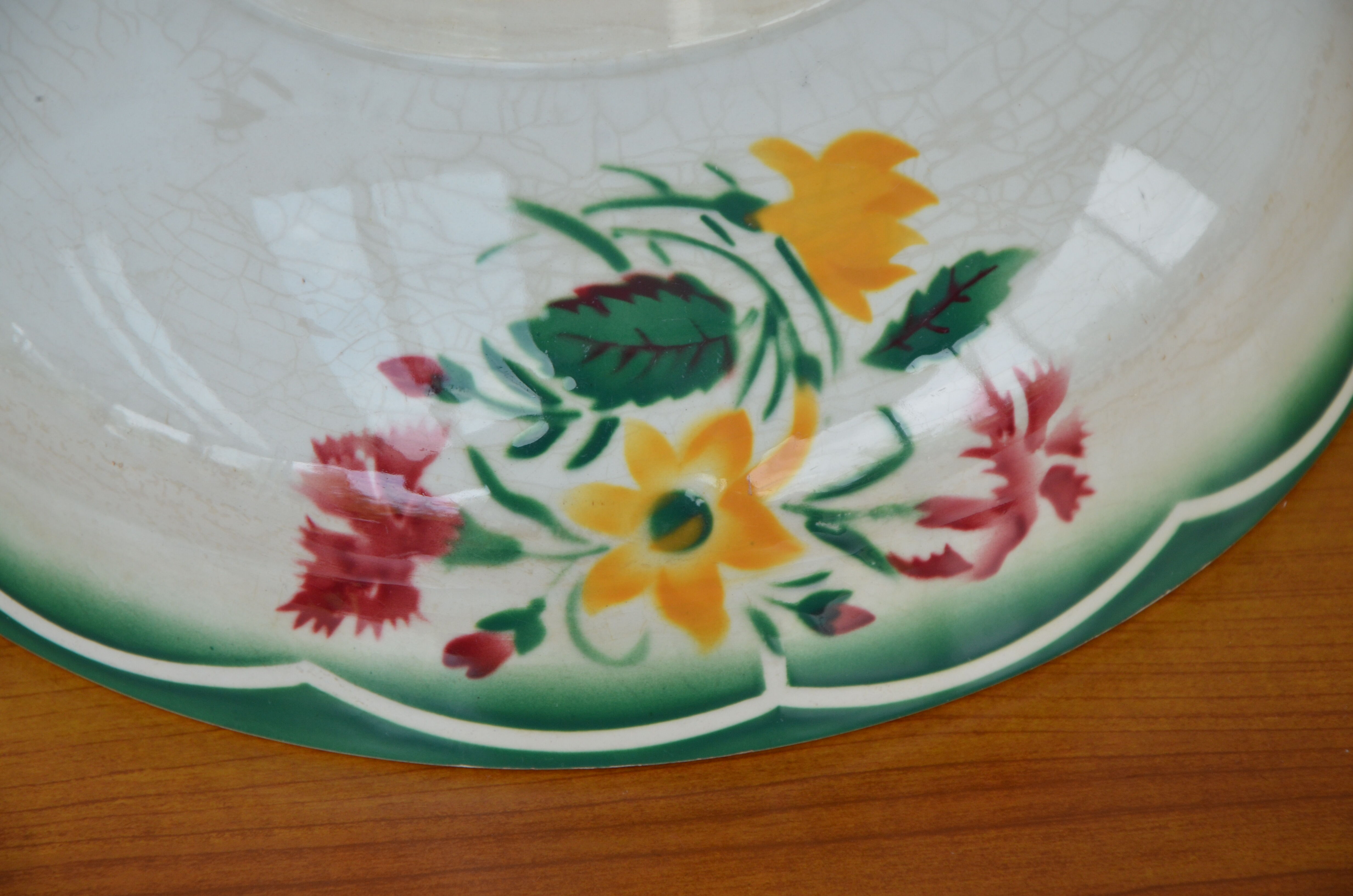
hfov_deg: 13.1
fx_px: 5907
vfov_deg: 8.7
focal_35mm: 158
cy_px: 448
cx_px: 676
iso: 400
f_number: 8
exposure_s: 1/125
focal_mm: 105
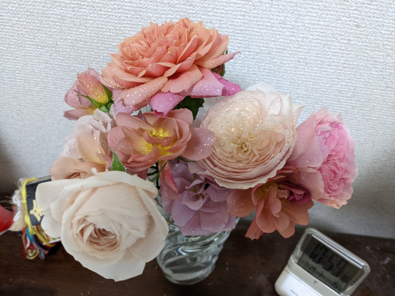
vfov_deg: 51.4
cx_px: 198
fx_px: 308
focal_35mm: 27
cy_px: 148
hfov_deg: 65.3
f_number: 1.73
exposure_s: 1/25
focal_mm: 4.38
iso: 177
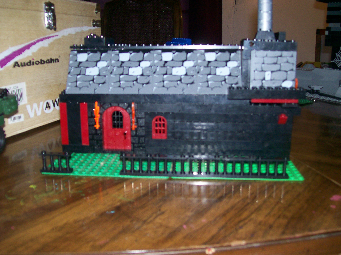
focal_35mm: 36
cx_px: 170
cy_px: 128
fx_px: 355
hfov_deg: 51.4
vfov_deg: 39.7
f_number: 2.7
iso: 140
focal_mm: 6
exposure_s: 1/64
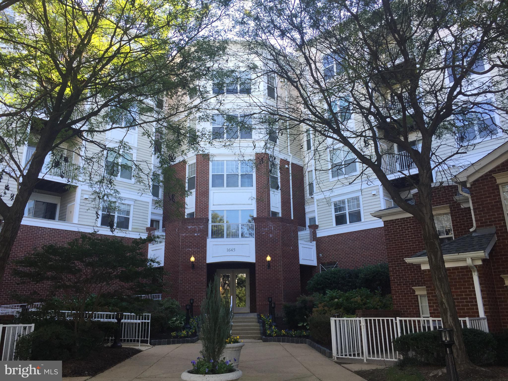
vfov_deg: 48.2
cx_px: 254
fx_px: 426
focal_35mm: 29
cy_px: 190
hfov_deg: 61.7
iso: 32
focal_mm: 4.15
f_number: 2.2
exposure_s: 1/186
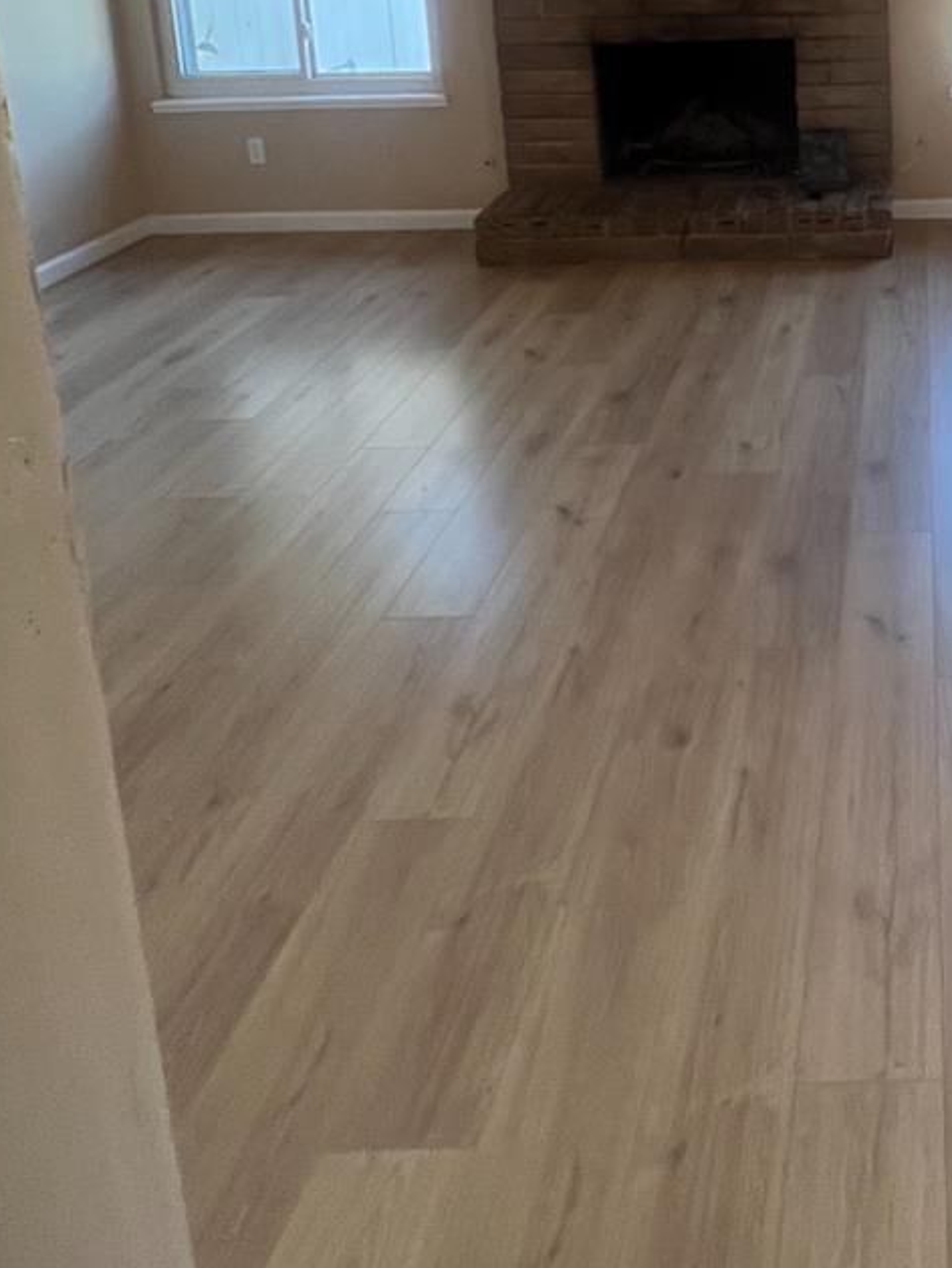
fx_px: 1136
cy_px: 75
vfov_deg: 50.2
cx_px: 917
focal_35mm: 31
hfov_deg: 40.7
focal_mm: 1.57
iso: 250
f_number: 1.8
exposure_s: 1/120
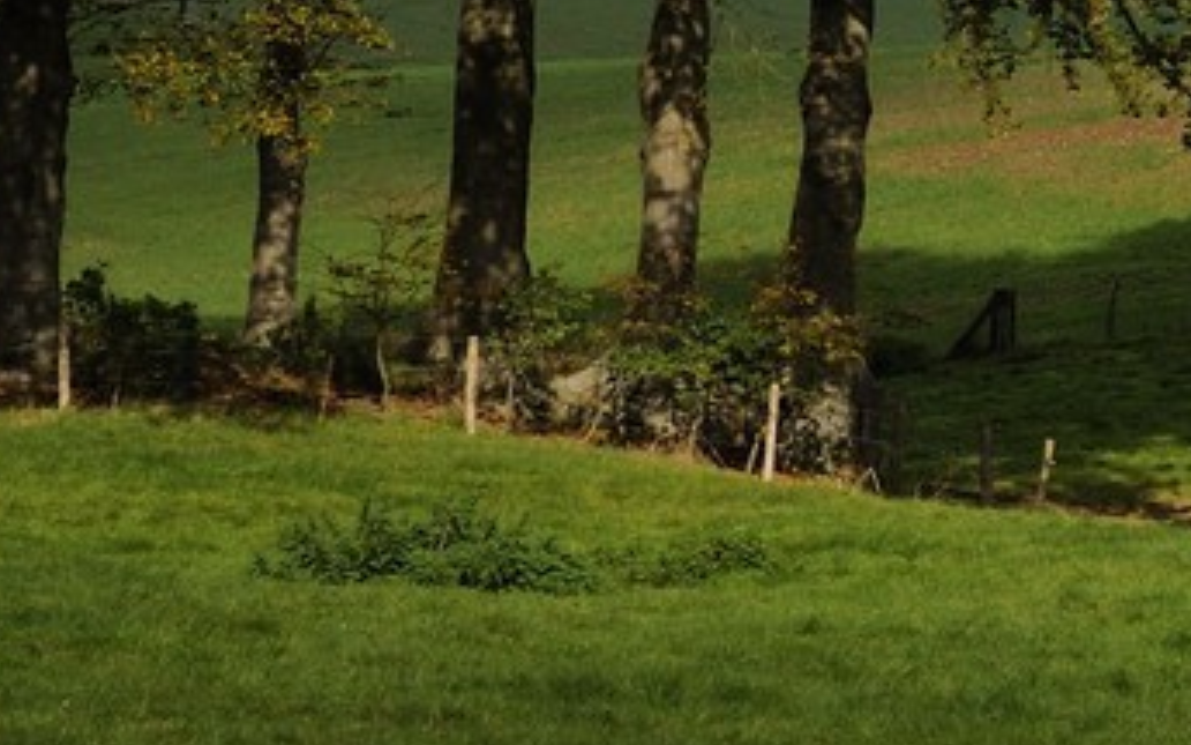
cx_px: 2385
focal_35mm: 166
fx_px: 5388
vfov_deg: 7.6
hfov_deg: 11.4
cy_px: -766
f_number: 14
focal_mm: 35
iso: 200
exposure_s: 1/160
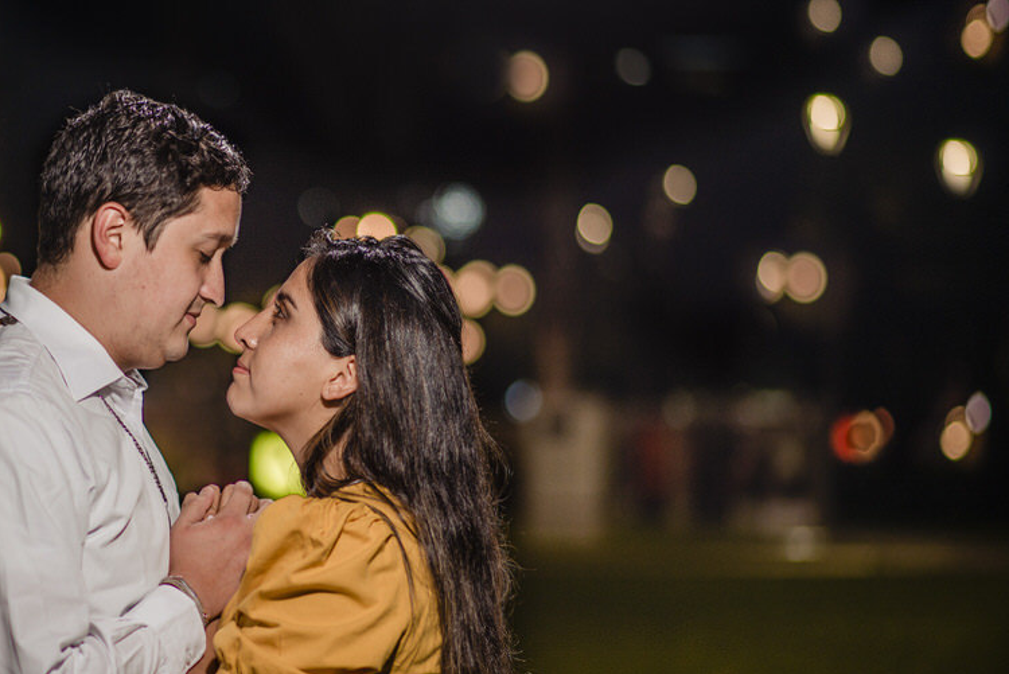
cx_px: 213
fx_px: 3814
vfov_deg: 10.1
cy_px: 356
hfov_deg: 15.0
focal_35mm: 136
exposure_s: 1/160
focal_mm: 85
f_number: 1.8
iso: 160
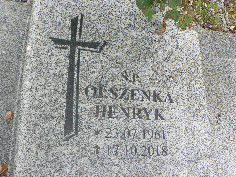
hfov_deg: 51.4
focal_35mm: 36
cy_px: 88
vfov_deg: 39.7
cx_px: 118
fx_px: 245
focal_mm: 6
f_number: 3.6
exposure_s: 1/80
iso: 80
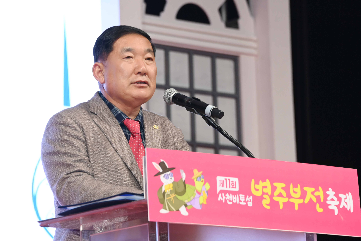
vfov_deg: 9.1
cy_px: 120
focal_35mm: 150
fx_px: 1504
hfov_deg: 13.7
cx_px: 180
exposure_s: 1/250
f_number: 6.3
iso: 2500
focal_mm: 150
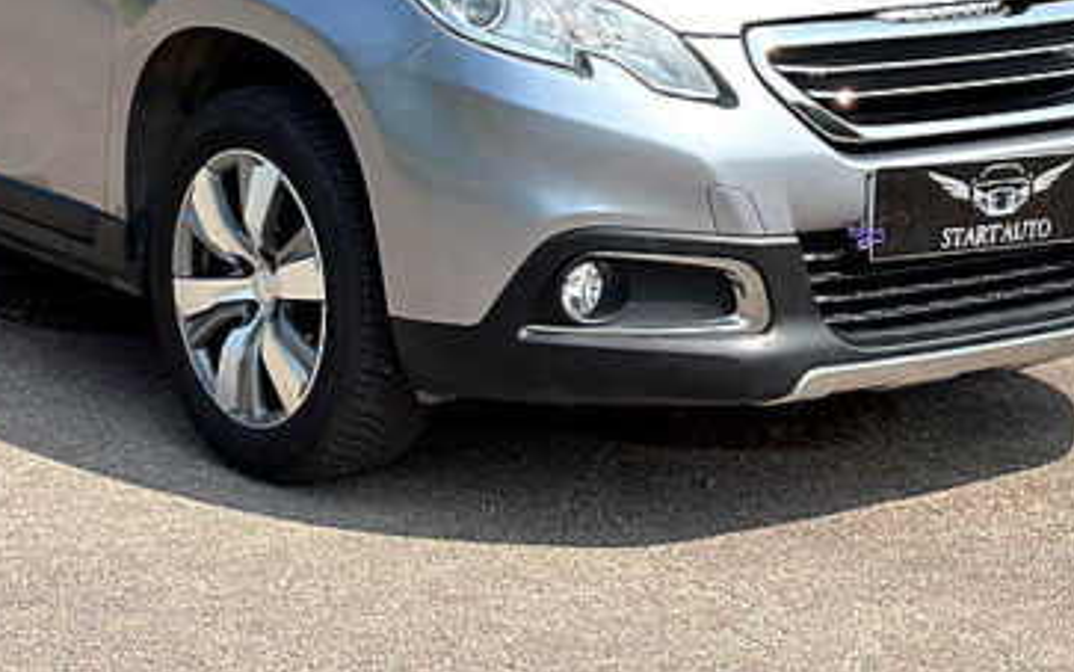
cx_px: 385
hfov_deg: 18.6
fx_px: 3279
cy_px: -139
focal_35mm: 112
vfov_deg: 11.5
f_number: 1.78
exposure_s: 1/2976
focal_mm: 6.86
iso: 100
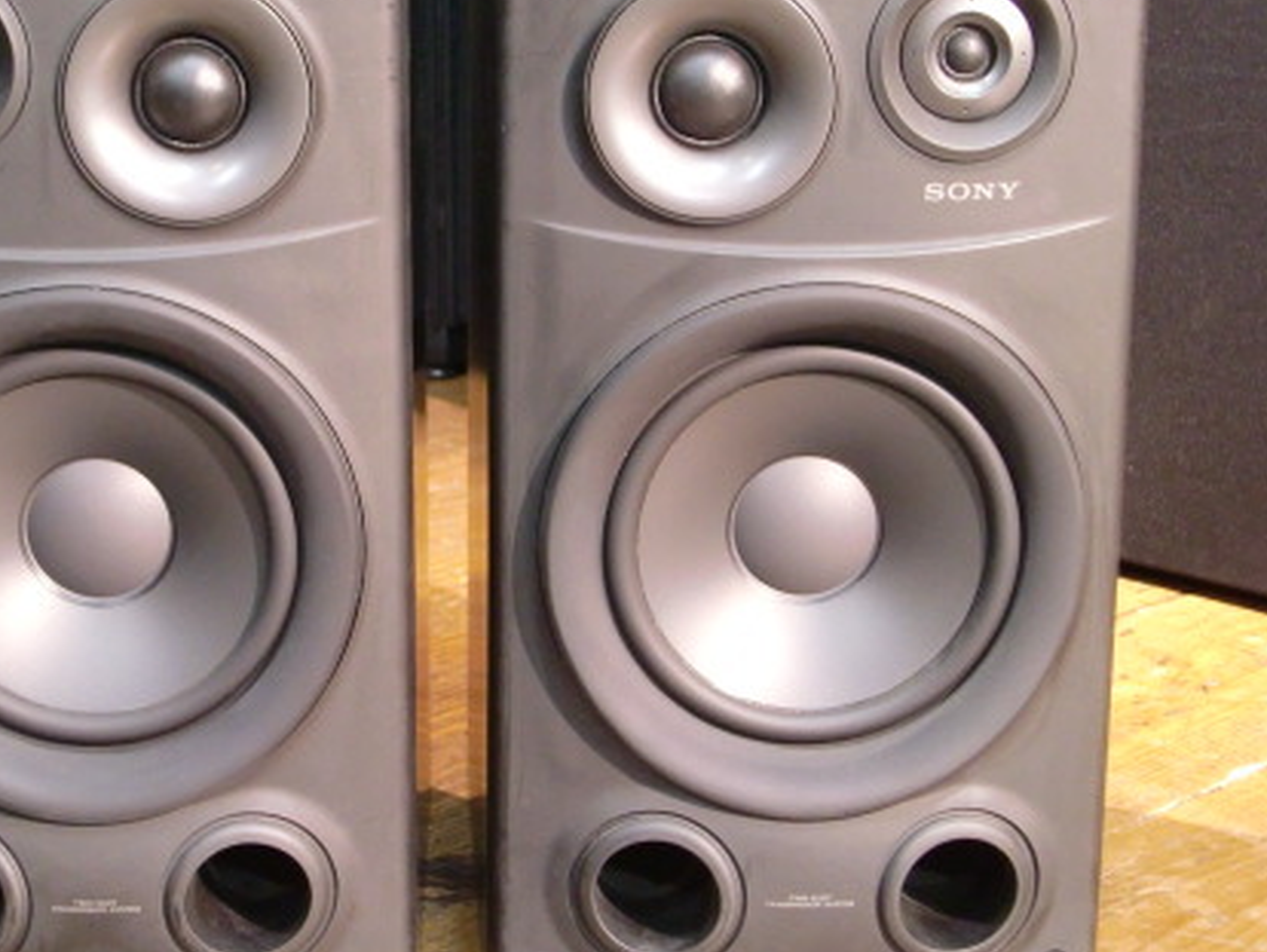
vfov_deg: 17.4
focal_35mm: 85
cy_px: 465
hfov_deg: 22.9
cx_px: 453
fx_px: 3113
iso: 400
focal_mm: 9.8
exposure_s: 1/10
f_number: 3.6
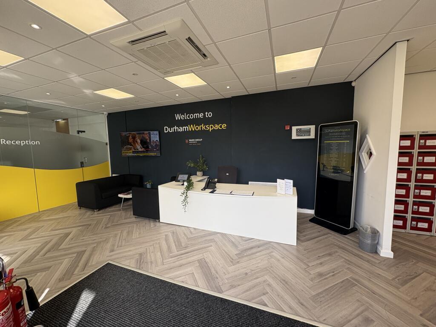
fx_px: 176
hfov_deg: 102.1
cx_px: 218
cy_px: 164
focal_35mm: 14
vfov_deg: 85.7
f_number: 2.2
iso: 50
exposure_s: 1/99
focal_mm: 2.22
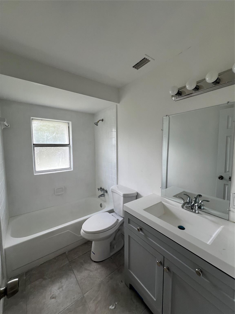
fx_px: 118
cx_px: 118
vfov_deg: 106.2
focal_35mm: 13
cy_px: 157
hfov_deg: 89.9
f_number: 1.8
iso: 50
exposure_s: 1/99
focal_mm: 1.57
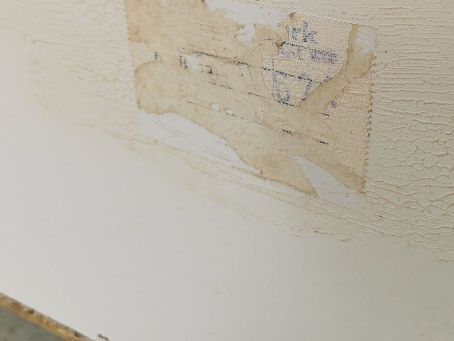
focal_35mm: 48
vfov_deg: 29.7
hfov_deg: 39.6
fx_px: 630
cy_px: 76
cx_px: 257
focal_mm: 5.58
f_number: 1.8
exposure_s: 1/125
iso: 50
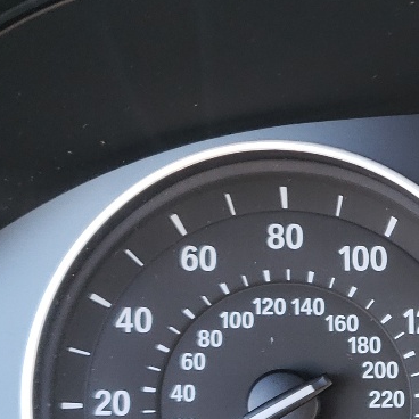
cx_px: 584
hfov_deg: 16.2
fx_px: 1369
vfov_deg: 16.7
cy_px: 494
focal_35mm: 100
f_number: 1.5
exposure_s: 1/60.2
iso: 50
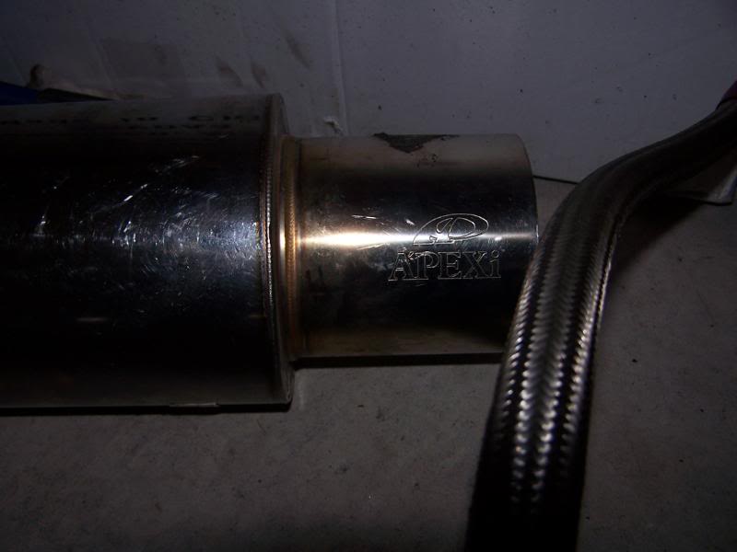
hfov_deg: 49.0
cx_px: 368
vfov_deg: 37.7
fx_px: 809
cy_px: 276
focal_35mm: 38
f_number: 2.8
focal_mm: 6.3
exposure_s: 1/60
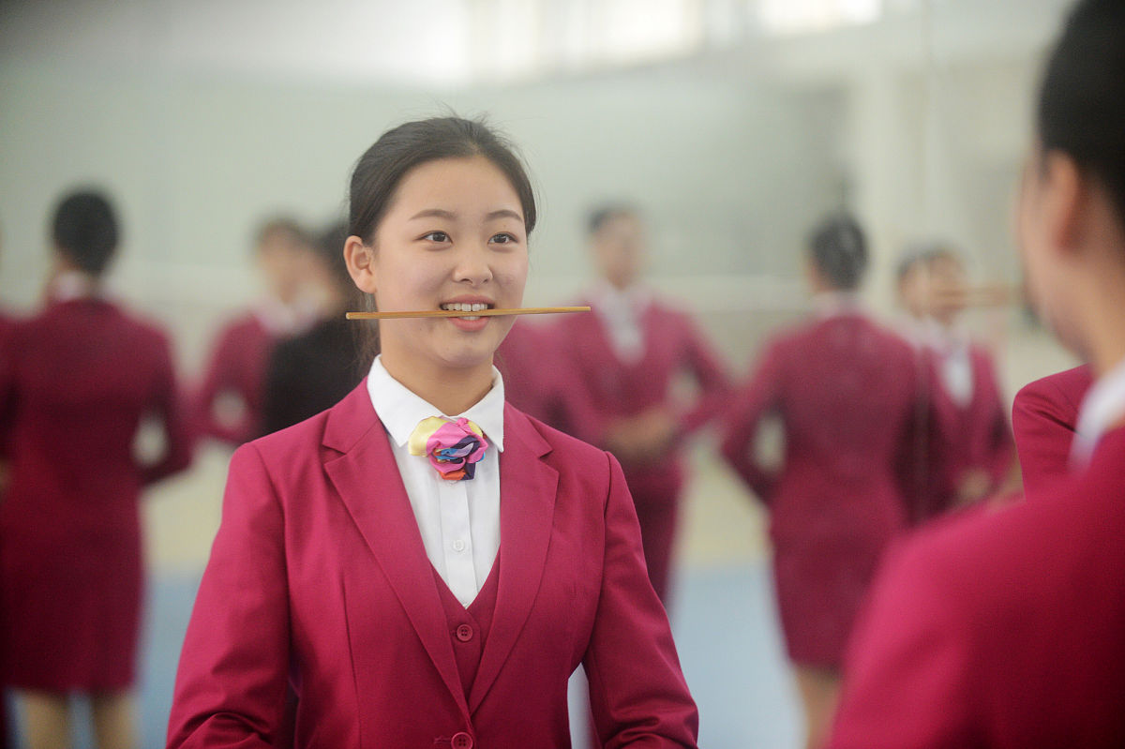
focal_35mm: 120
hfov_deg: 17.1
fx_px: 3748
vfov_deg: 11.4
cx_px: 562
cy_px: 374
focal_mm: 120
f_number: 2.8
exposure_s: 1/125
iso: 2000
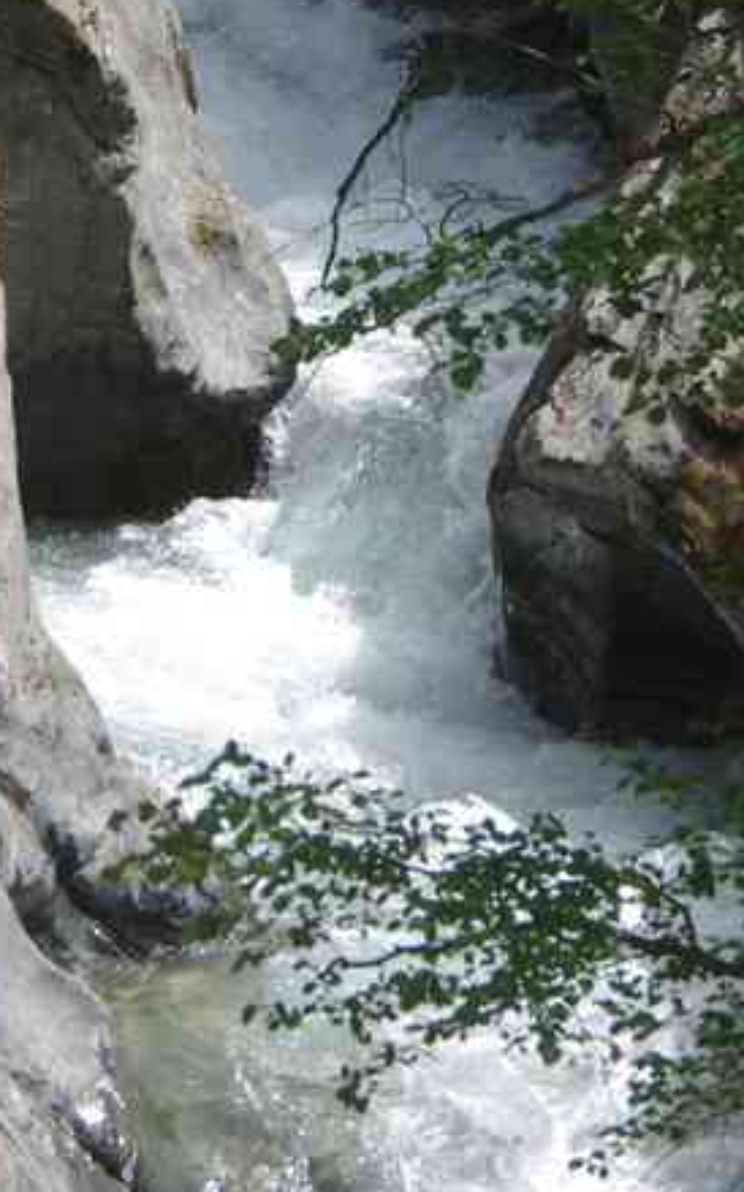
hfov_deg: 5.4
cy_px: 193
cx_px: 348
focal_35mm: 244
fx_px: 7924
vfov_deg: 8.6
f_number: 6.7
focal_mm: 70
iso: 100
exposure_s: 1/180
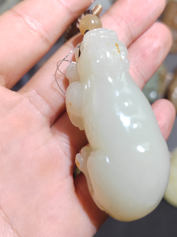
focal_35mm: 36
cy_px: 111
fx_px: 245
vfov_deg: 51.3
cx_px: 114
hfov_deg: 39.3
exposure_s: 1/130
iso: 100
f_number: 1.8
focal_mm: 6.14
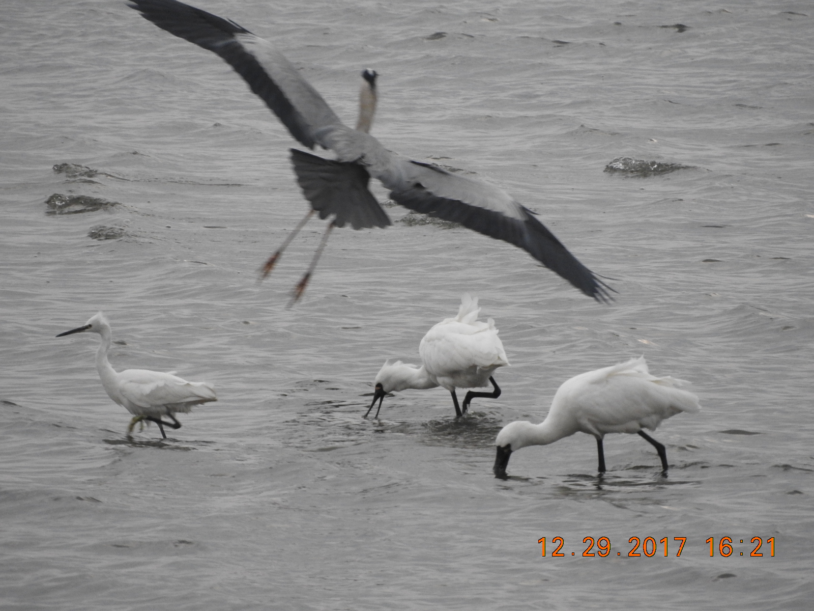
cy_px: 306
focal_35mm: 900
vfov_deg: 1.7
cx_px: 407
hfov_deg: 2.2
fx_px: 21164
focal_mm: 161.2
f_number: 5.6
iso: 400
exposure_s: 1/200
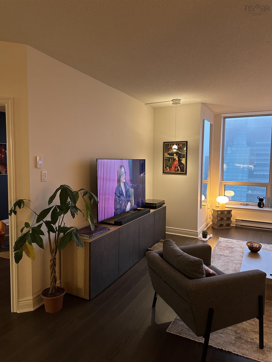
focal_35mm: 24
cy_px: 181
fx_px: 251
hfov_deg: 56.8
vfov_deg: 71.6
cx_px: 136
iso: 320
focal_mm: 6.86
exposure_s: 1/60
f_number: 1.78
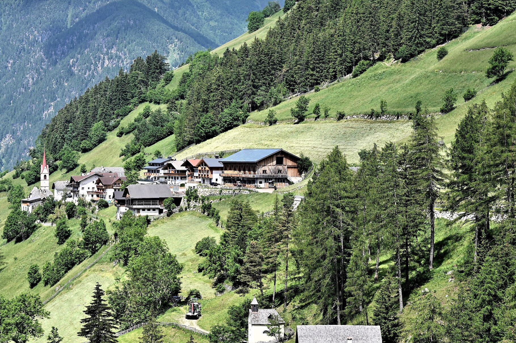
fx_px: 1361
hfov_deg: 21.4
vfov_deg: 14.4
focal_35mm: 95
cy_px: 181
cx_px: 182
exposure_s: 1/200
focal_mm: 72
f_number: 8
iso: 100
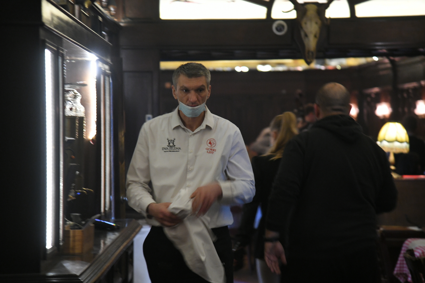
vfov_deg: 11.4
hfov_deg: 17.1
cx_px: 212
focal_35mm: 120
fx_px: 1417
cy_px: 142
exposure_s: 1/30
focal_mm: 120
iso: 4000
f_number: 4
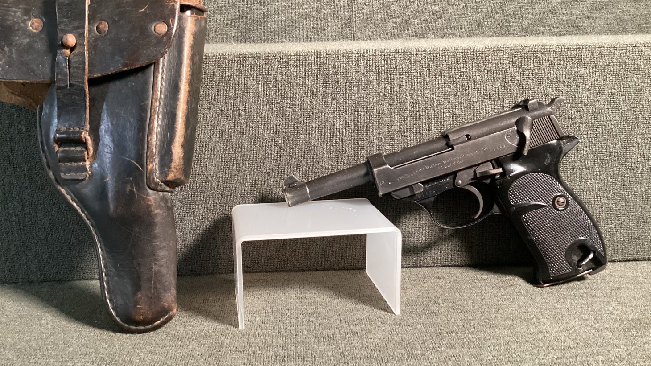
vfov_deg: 33.7
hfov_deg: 56.6
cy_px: 176
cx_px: 317
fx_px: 604
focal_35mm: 35
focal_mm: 3.3
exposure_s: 1/40
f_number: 2.4
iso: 400
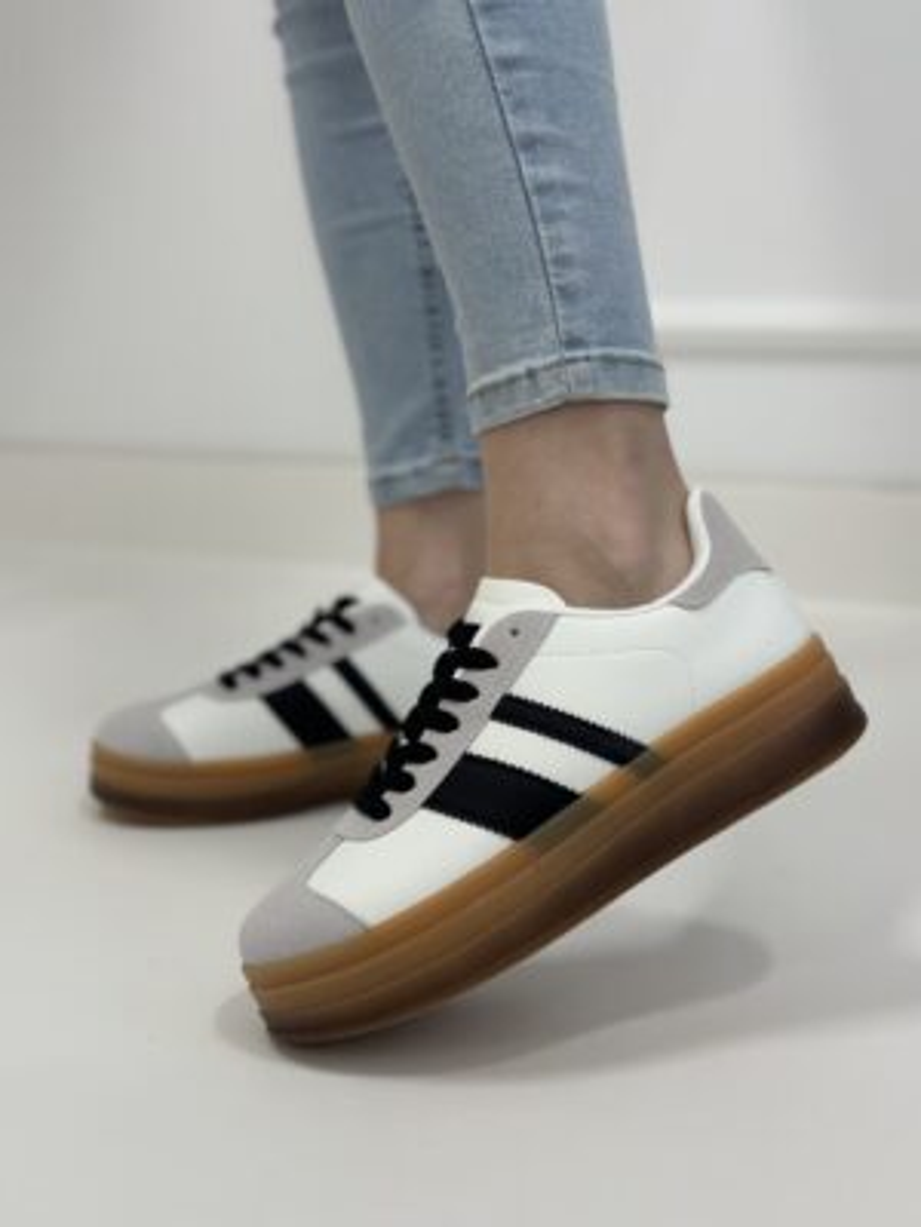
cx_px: 460
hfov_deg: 30.3
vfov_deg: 39.7
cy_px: 614
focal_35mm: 48
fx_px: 1703
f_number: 1.78
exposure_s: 1/100
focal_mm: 6.86
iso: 125
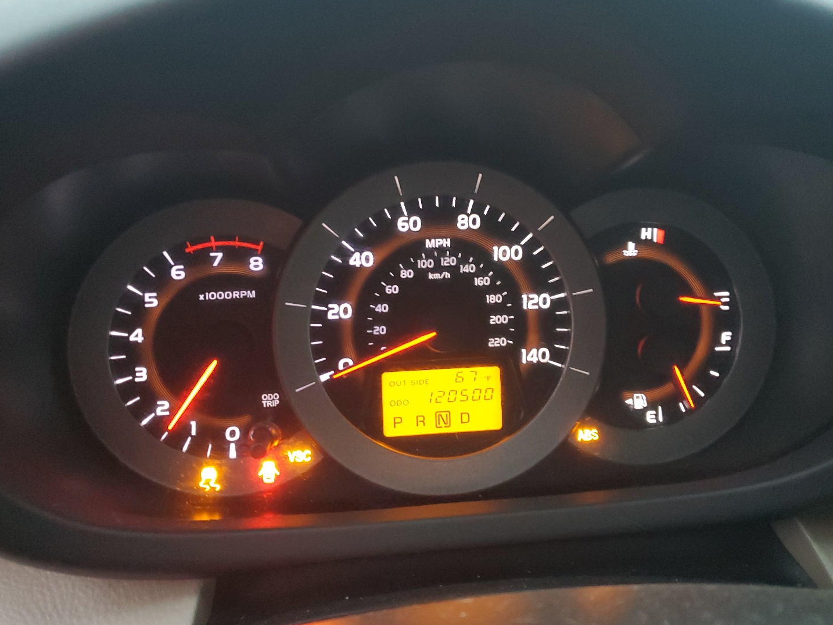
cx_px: 434
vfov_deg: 48.2
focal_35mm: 29
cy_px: 301
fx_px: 698
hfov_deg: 61.6
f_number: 1.5
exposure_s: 1/20
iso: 310
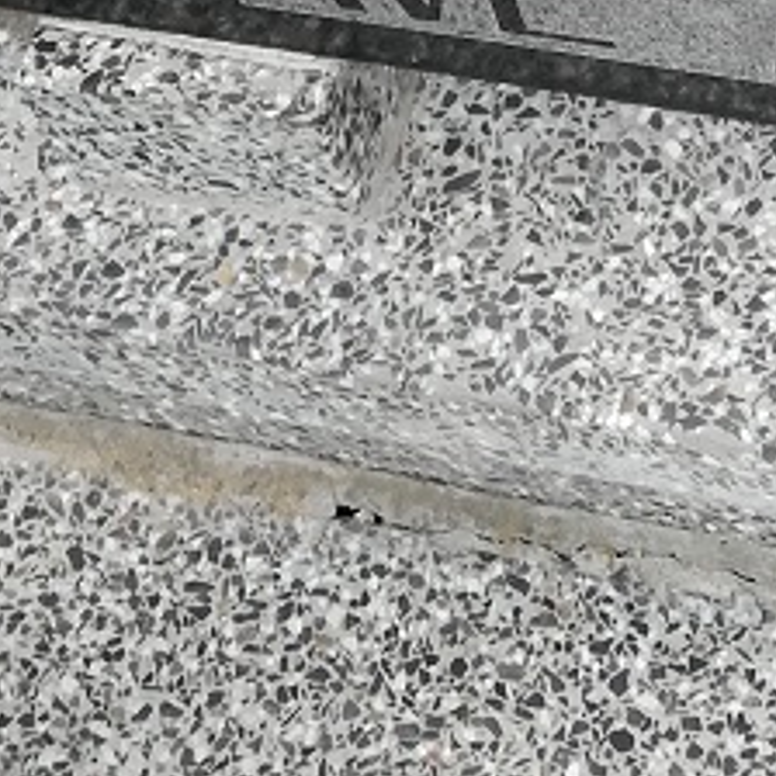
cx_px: 776
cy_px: -630
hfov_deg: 13.4
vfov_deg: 12.4
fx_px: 3246
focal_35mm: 128
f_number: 2.2
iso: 50
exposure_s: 1/146
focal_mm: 3.81
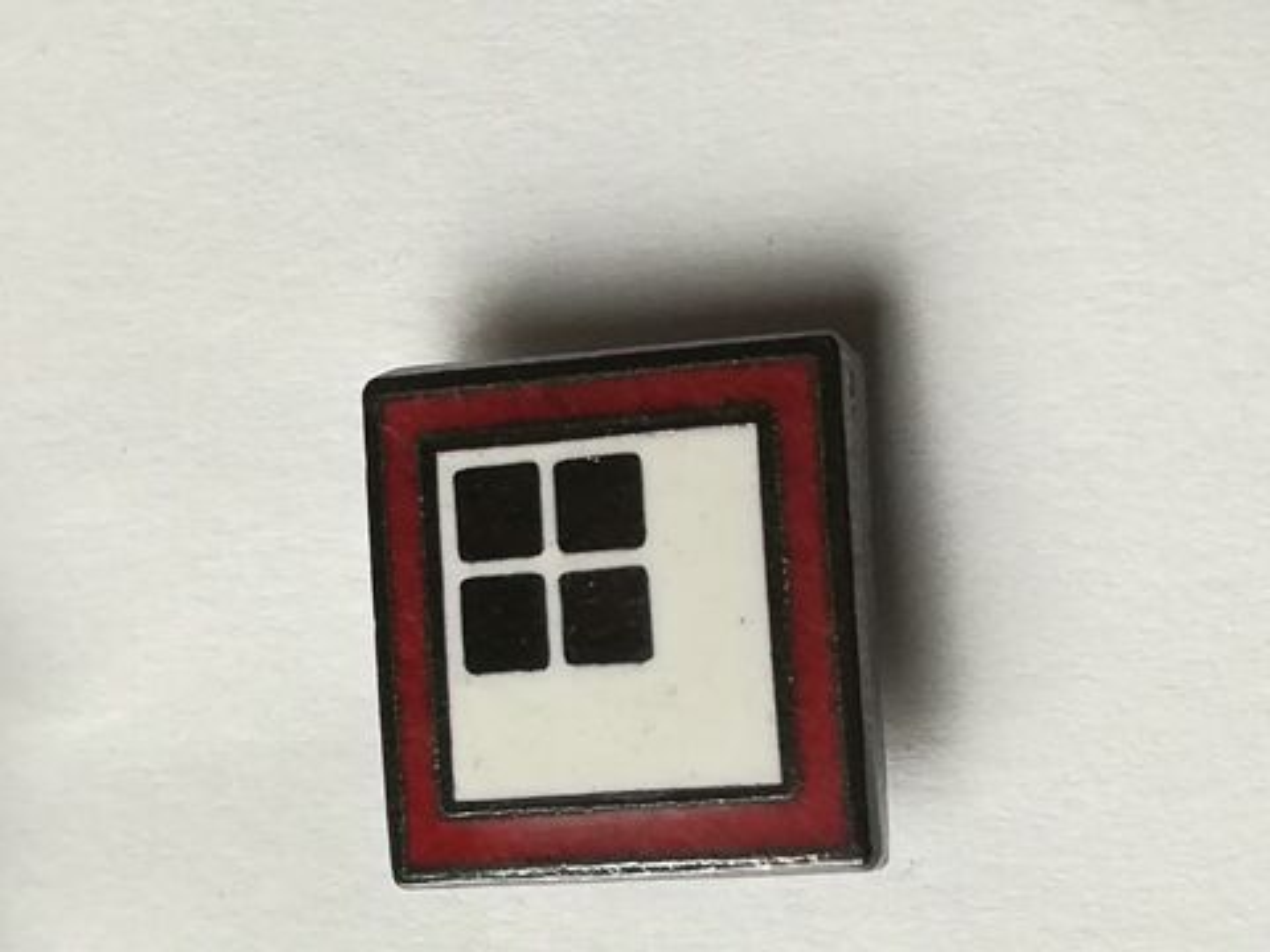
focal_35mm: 98
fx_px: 3595
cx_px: 635
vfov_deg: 15.1
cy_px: 476
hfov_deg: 20.0
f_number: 2.2
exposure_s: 1/40
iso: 80
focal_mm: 3.83
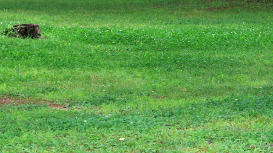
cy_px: -23
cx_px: 12
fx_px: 1810
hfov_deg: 8.6
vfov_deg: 4.8
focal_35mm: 250
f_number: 7.1
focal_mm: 70
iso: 100
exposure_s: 1/125
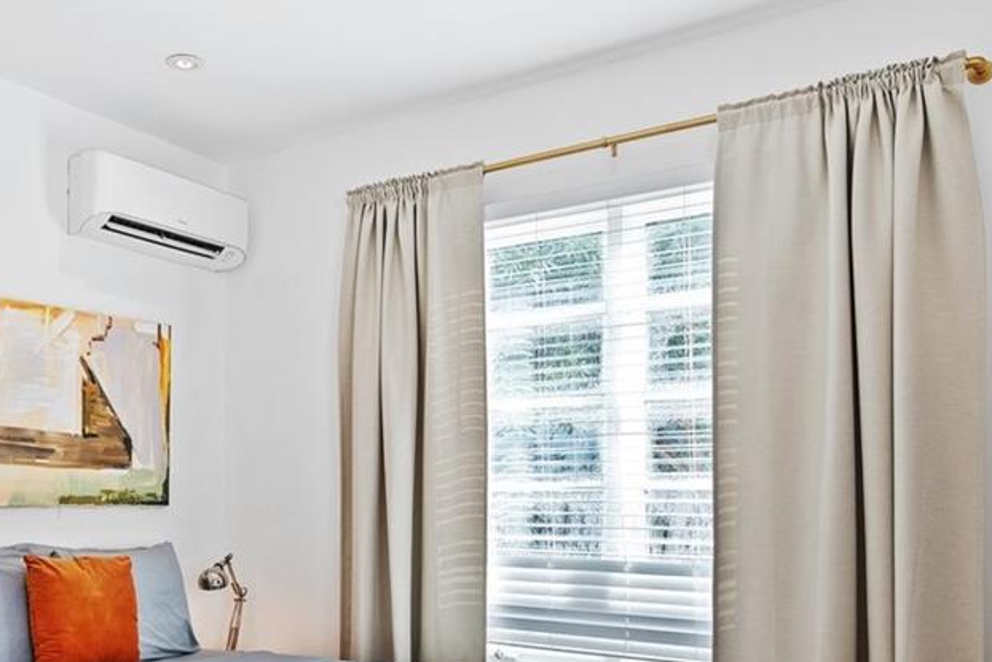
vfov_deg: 35.9
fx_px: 992
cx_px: 282
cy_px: 513
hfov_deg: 51.5
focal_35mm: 36
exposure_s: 1/20
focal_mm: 14
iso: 100
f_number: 2.8
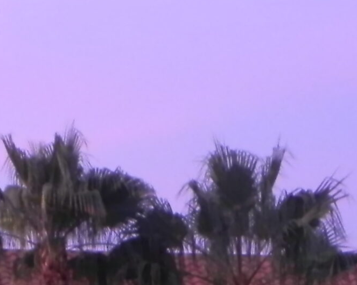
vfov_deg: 7.8
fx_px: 2070
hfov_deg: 9.8
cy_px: 370
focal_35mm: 196
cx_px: 55
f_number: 3.5
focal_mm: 9.2
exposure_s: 1/5.2
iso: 200
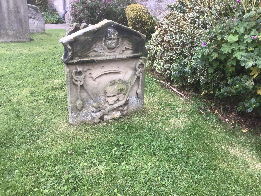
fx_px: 234
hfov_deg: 58.4
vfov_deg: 45.4
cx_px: 130
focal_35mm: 31
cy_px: 98
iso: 32
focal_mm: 3.3
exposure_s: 1/100
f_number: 2.4
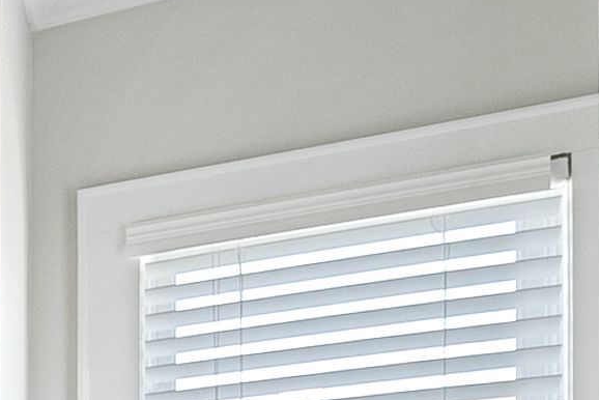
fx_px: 1465
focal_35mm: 88
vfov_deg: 14.1
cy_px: 678
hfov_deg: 10.2
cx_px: -1384
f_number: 7.1
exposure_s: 1/4
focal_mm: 12
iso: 250
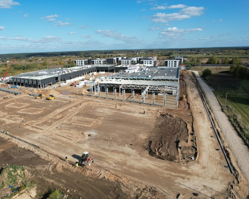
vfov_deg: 56.8
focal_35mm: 25
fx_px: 184
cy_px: 100
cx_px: 105
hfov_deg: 67.7
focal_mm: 8.38
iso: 100
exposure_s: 1/2000
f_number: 2.8
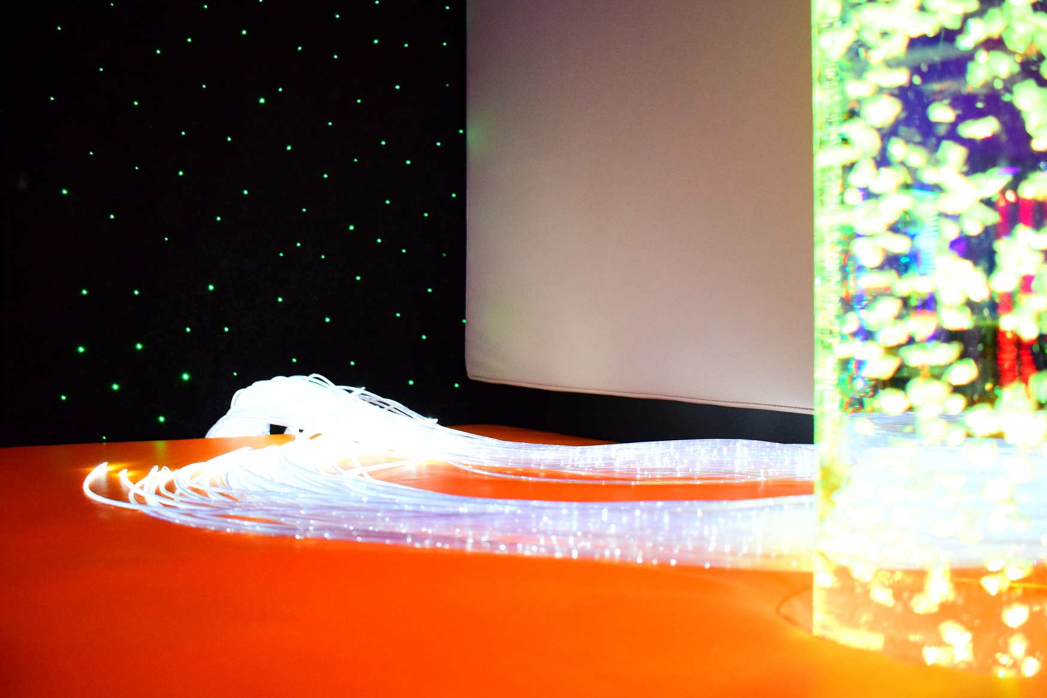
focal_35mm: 36
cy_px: 356
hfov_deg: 53.1
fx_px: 1047
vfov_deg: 36.9
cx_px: 475
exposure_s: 1/60
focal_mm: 20
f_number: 3.8
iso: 1400
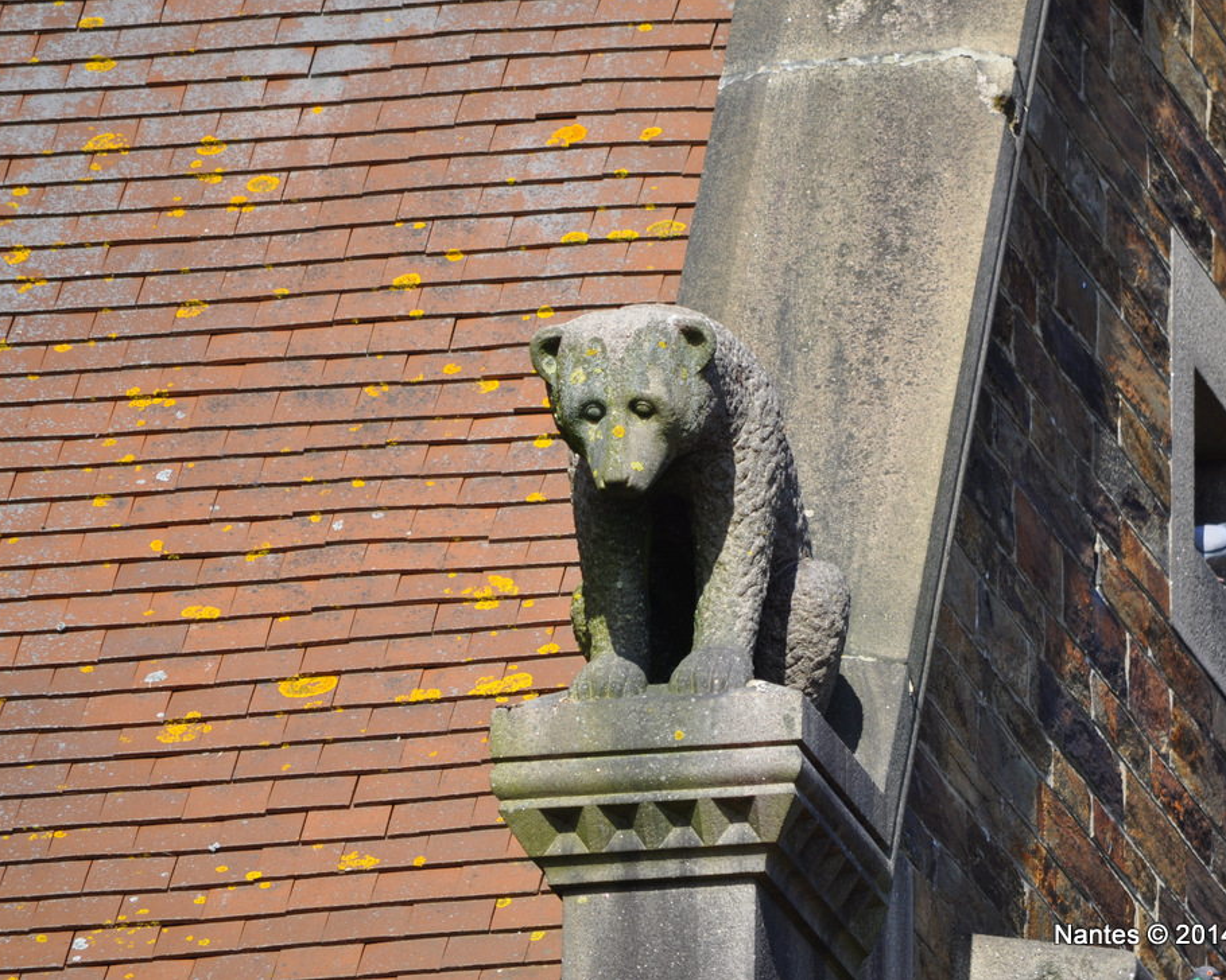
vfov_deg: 3.0
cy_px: 489
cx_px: 719
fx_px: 18505
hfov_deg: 3.8
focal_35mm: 510
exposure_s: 1/640
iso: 200
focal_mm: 300
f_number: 6.3
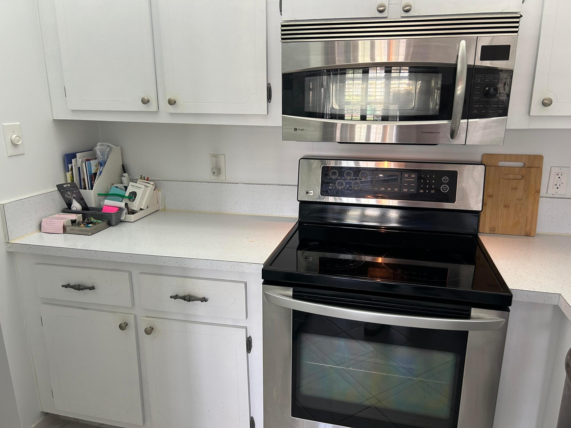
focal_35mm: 26
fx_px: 429
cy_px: 214
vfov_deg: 53.1
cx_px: 286
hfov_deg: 67.3
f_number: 1.5
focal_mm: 5.7
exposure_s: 1/60
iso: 100
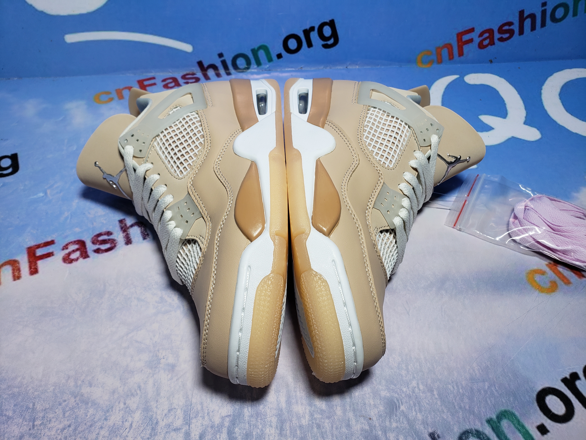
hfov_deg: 67.3
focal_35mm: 26
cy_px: 220
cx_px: 293
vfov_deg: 53.1
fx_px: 440
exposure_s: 1/242
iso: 50
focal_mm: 4.3
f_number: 2.4
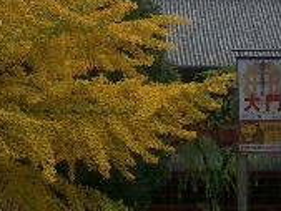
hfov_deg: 16.9
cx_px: 85
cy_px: -78
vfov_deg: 12.3
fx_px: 942
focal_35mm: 116
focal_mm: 5.8
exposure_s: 1/250
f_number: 2.6
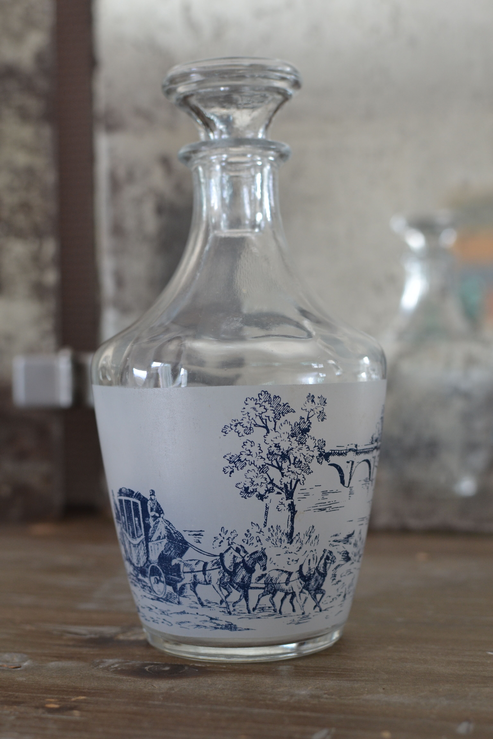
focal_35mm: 52
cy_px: 370
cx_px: 246
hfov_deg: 25.8
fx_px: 1078
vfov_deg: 37.9
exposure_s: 1/80
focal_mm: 35
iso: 400
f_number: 4.5
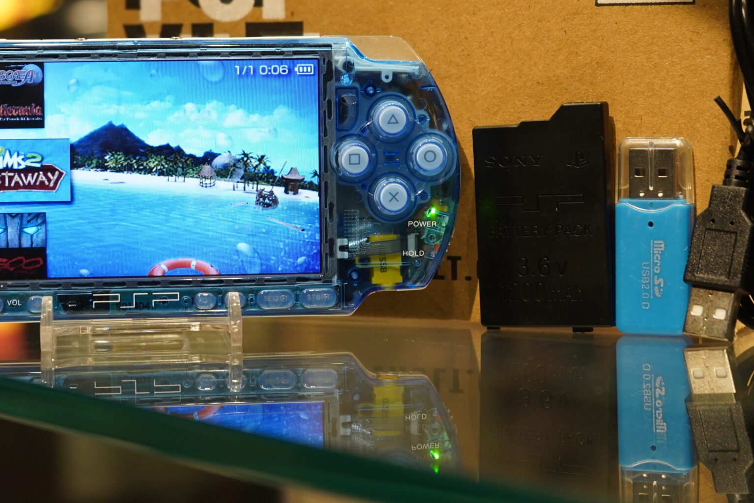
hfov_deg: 21.7
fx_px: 1969
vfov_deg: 14.5
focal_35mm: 94
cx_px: 331
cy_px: 118
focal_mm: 56
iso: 640
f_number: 5
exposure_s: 1/30
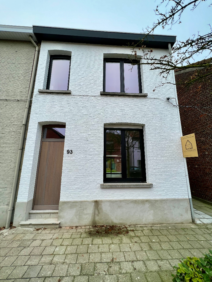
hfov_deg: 89.9
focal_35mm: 13
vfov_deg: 106.2
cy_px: 141
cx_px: 106
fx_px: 106
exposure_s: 1/221
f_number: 1.8
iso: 32
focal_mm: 1.57
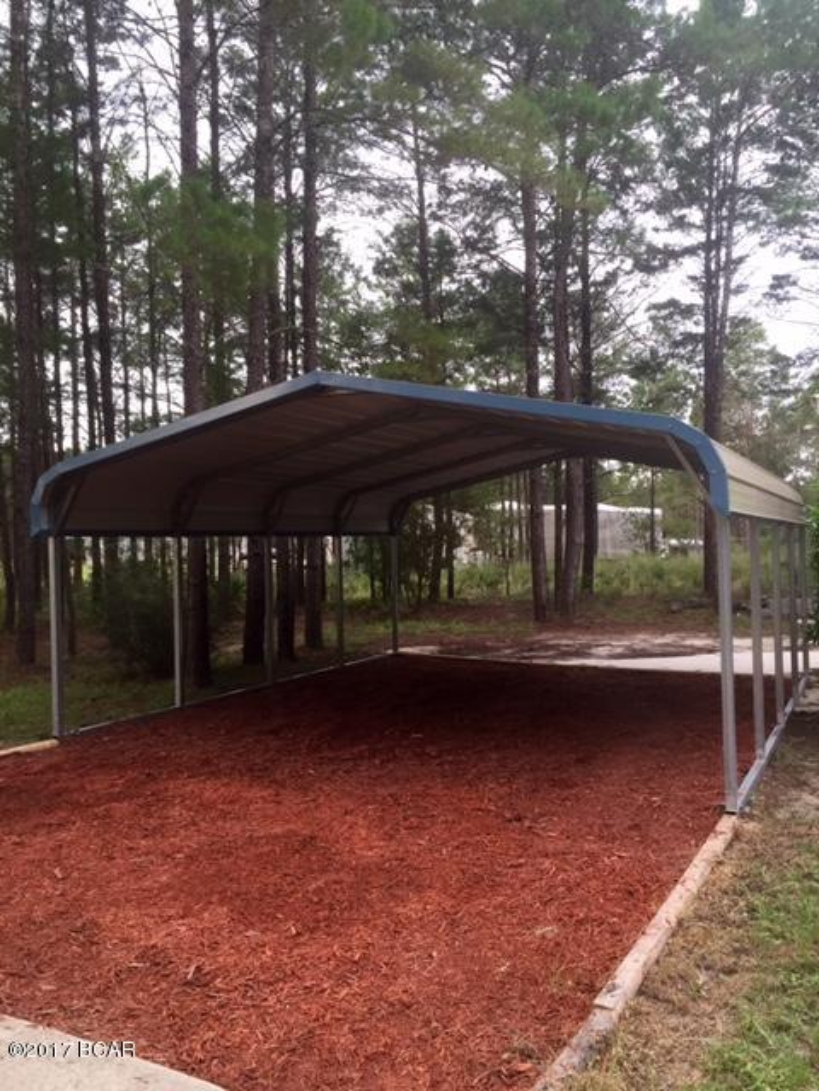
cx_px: 410
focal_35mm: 29
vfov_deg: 61.7
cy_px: 546
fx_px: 915
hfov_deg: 48.2
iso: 50
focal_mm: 4.15
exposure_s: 1/120
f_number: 2.2
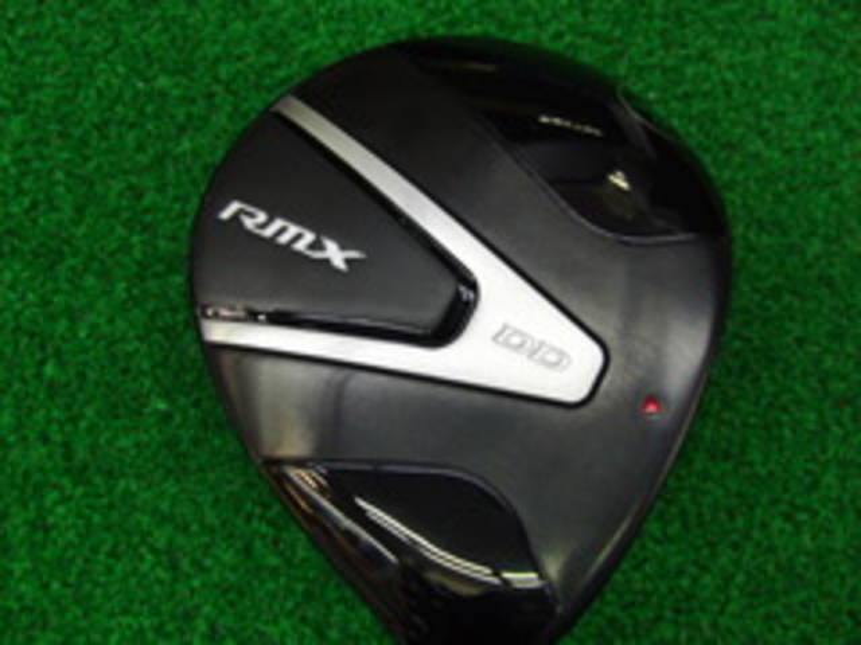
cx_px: 430
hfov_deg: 50.1
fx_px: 920
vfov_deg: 38.7
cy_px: 322
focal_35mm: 37
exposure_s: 1/80
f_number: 3.6
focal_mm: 6.42
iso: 400
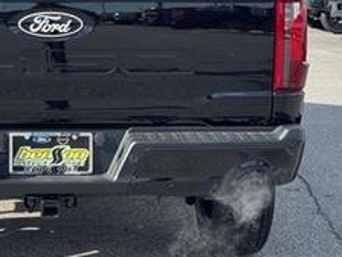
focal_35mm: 108
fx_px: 1067
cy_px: 78
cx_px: 47
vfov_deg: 13.7
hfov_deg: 18.0
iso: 64
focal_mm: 6.76
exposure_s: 1/2331
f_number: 1.78
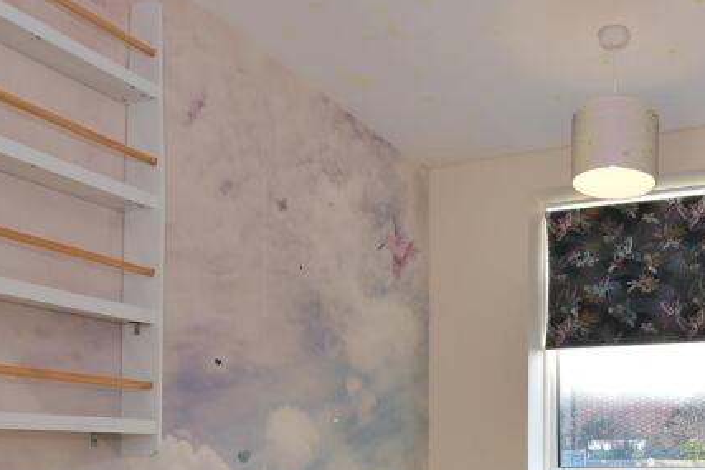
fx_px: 705
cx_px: 573
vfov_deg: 34.3
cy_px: 444
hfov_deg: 49.7
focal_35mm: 36
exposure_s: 1/15
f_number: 8
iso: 125
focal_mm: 10
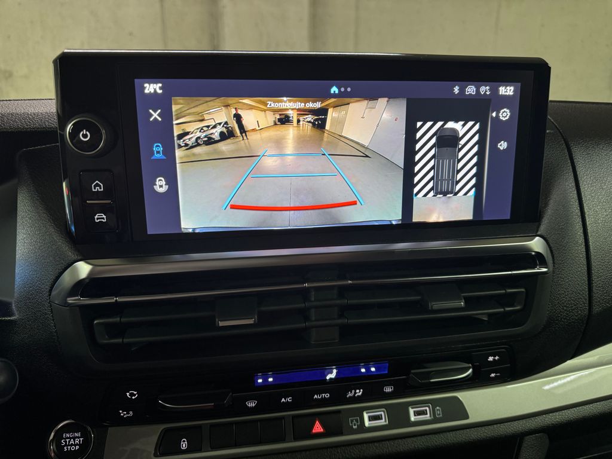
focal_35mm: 24
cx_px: 306
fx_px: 424
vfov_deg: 56.8
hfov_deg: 71.6
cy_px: 230
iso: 200
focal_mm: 6.76
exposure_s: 1/50
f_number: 1.78
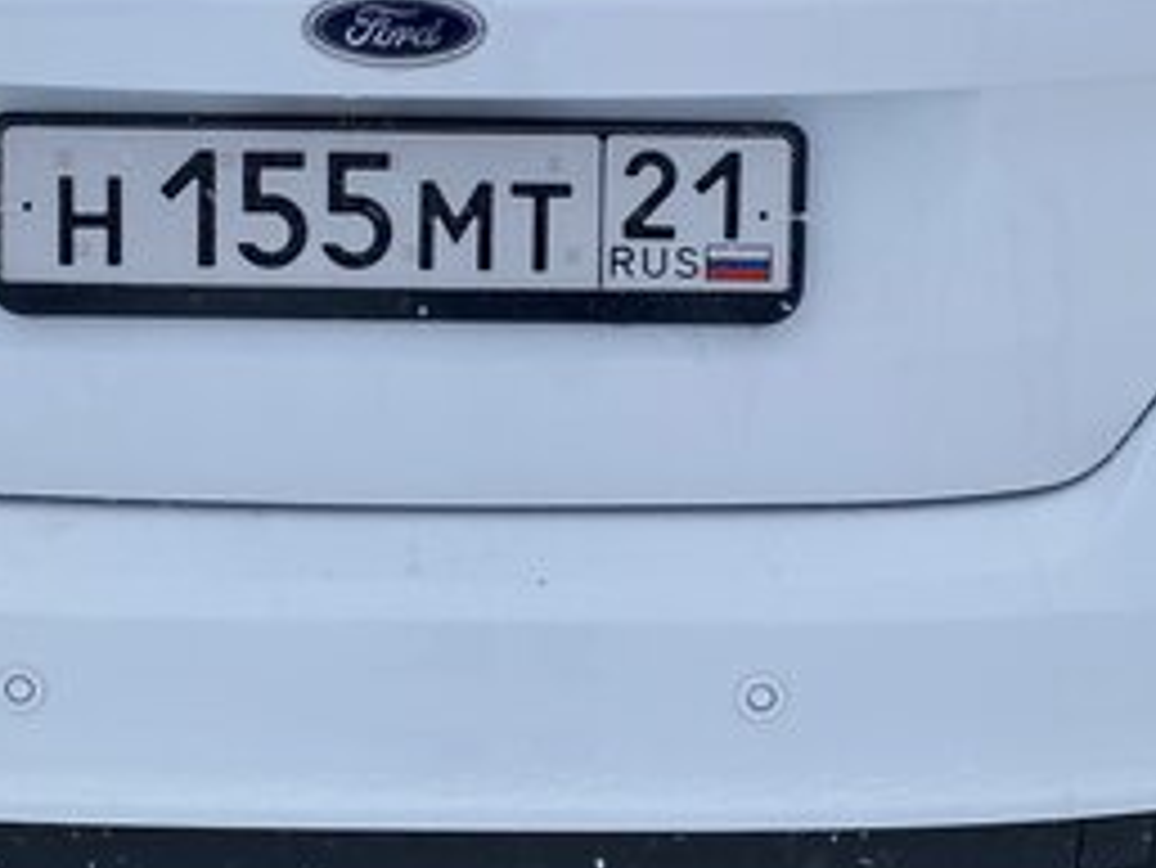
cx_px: 477
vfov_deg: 18.0
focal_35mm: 81
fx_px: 2706
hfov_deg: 24.1
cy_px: 144
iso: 32
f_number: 1.8
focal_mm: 4.25
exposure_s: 1/302
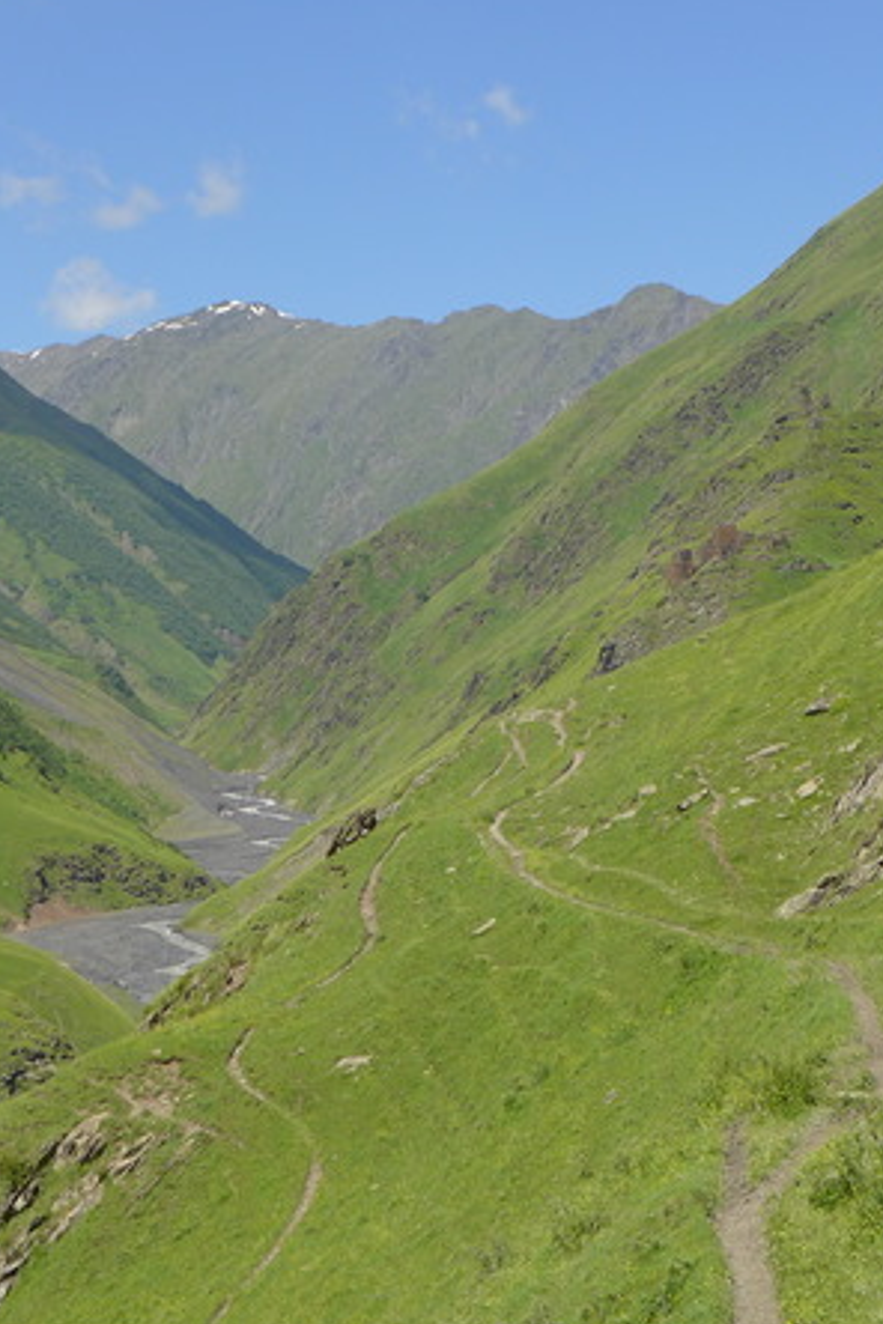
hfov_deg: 16.9
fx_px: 2980
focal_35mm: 81
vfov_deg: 25.1
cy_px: 626
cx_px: 470
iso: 80
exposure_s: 1/2000
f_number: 2.8
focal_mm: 9.8
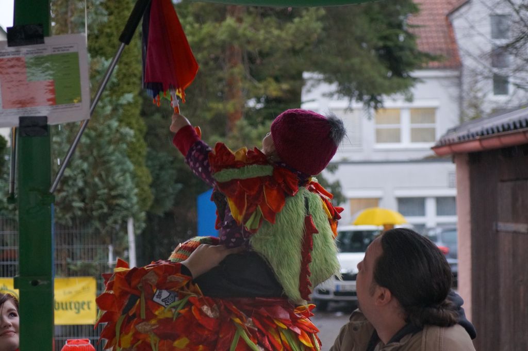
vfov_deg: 13.0
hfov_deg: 19.5
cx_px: 264
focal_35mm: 105
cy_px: 176
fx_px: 1539
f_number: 4.5
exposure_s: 1/160
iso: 1250
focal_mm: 70
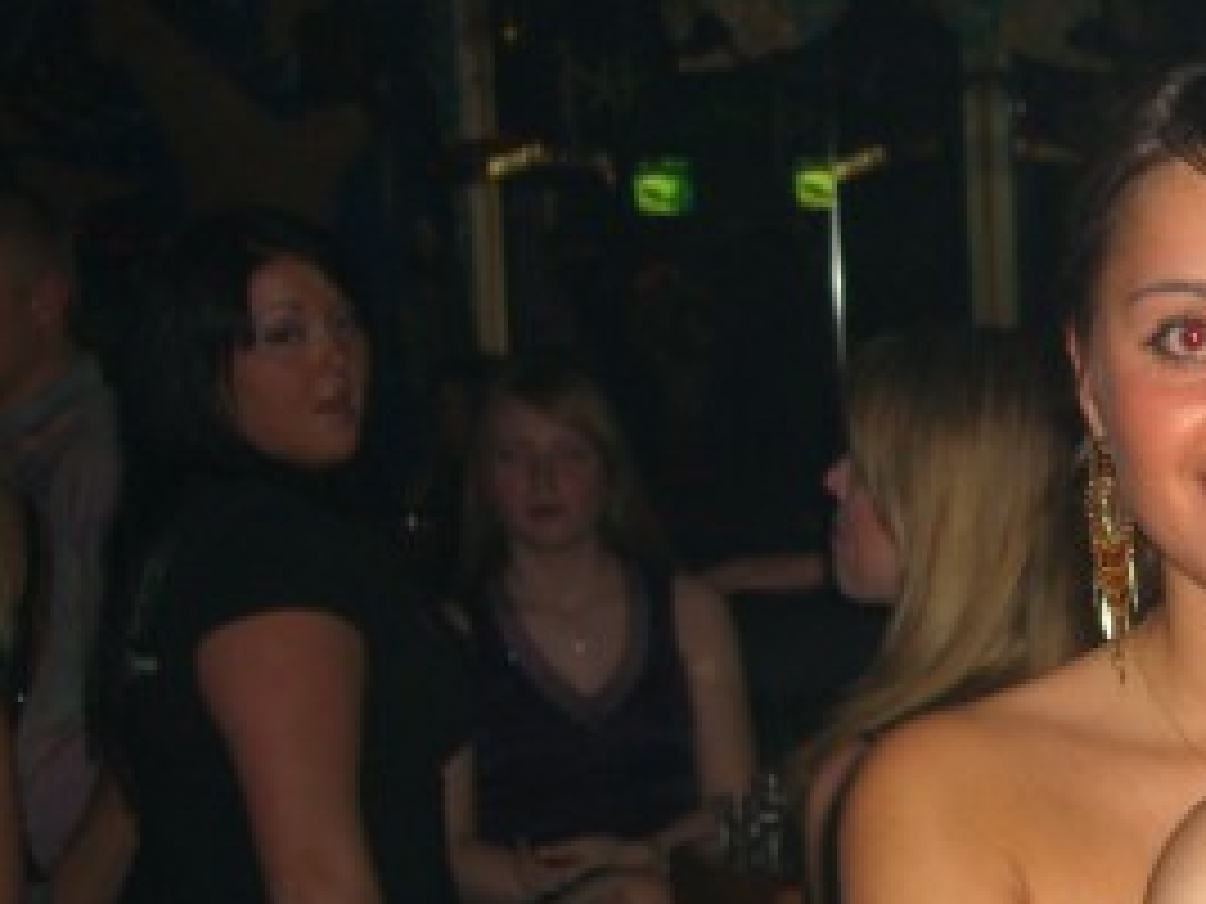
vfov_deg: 17.3
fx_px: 2961
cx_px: 1274
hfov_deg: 22.0
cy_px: 670
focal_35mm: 85
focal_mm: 7.9
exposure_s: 1/60
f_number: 2.8
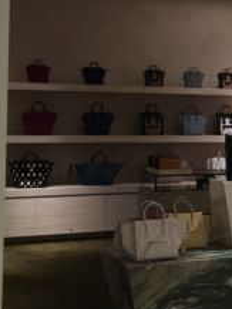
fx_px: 795
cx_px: 369
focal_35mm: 89
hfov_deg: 15.1
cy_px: 104
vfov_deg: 21.9
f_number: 2.2
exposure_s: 1/30
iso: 64
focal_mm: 4.15
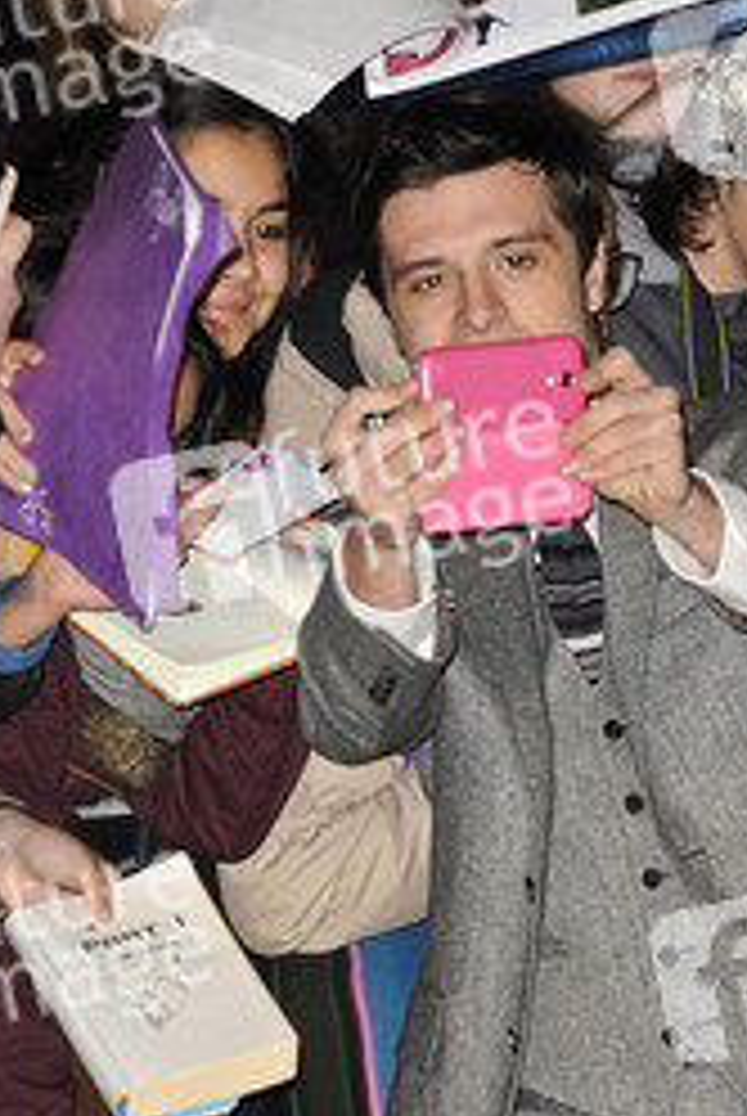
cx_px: 475
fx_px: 9994
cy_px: 734
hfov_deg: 4.3
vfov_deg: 6.4
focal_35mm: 322
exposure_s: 1/250
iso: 800
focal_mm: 200
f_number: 5
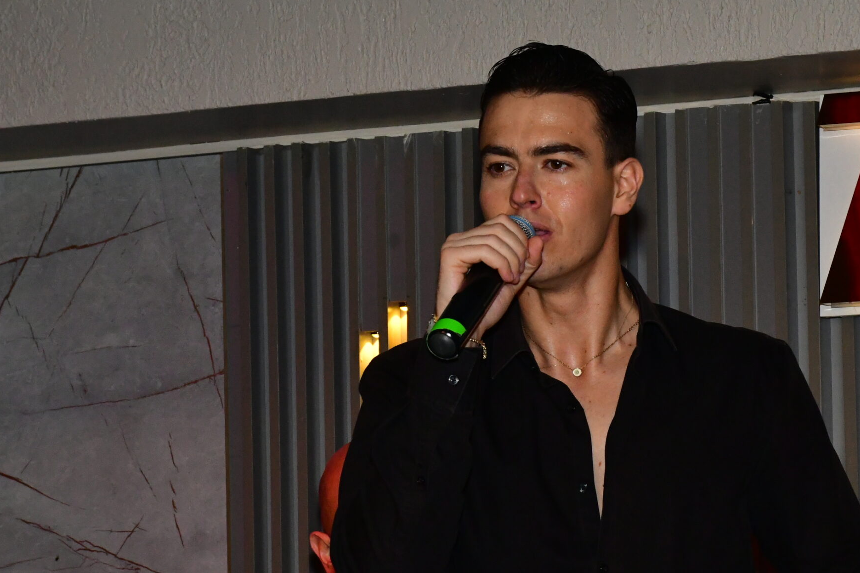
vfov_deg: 9.4
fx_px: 3487
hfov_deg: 14.1
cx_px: 513
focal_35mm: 146
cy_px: 405
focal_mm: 66
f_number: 13
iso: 3200
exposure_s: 1/125
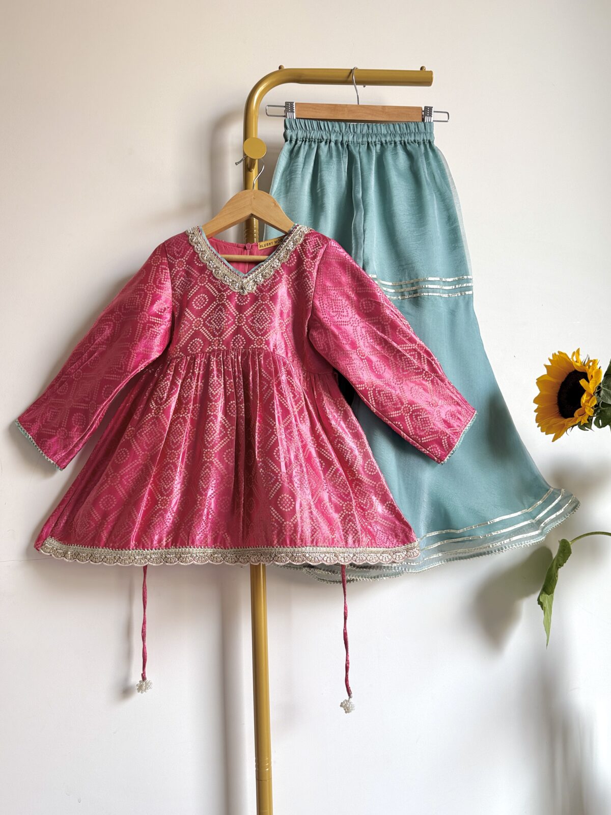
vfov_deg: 71.6
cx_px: 306
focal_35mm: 24
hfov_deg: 56.8
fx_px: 565
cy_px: 408
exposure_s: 1/121
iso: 80
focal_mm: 6.76
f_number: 1.78
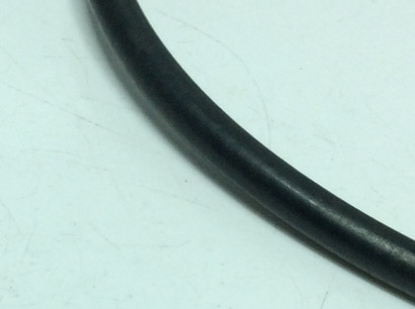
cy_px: 401
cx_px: 24
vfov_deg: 14.2
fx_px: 1197
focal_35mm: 100
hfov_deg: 19.2
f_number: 2.4
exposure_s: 1/550
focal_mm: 3.3
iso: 32
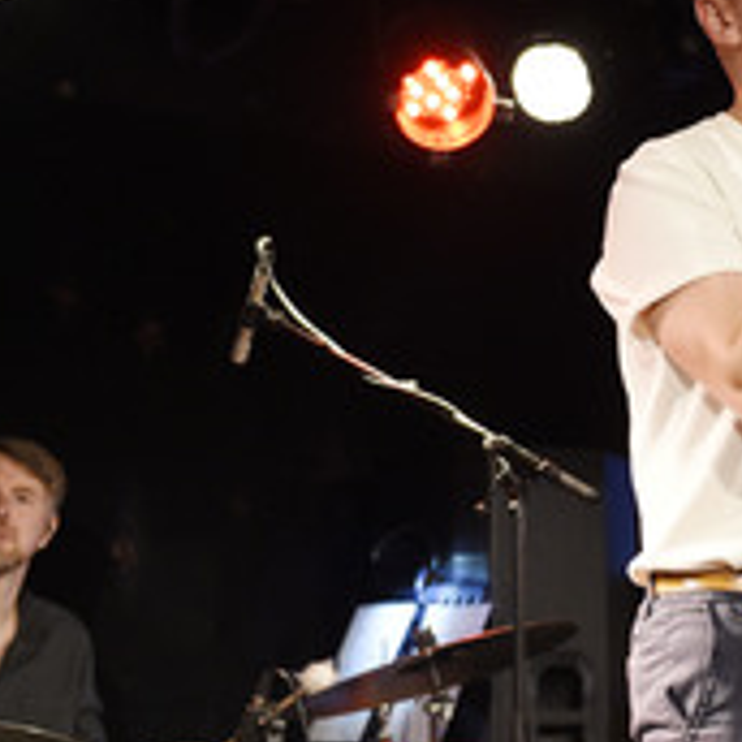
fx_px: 2158
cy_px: 406
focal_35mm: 89
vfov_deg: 19.5
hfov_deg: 18.8
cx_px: 798
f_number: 2.8
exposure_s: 1/160
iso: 2000
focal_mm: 40
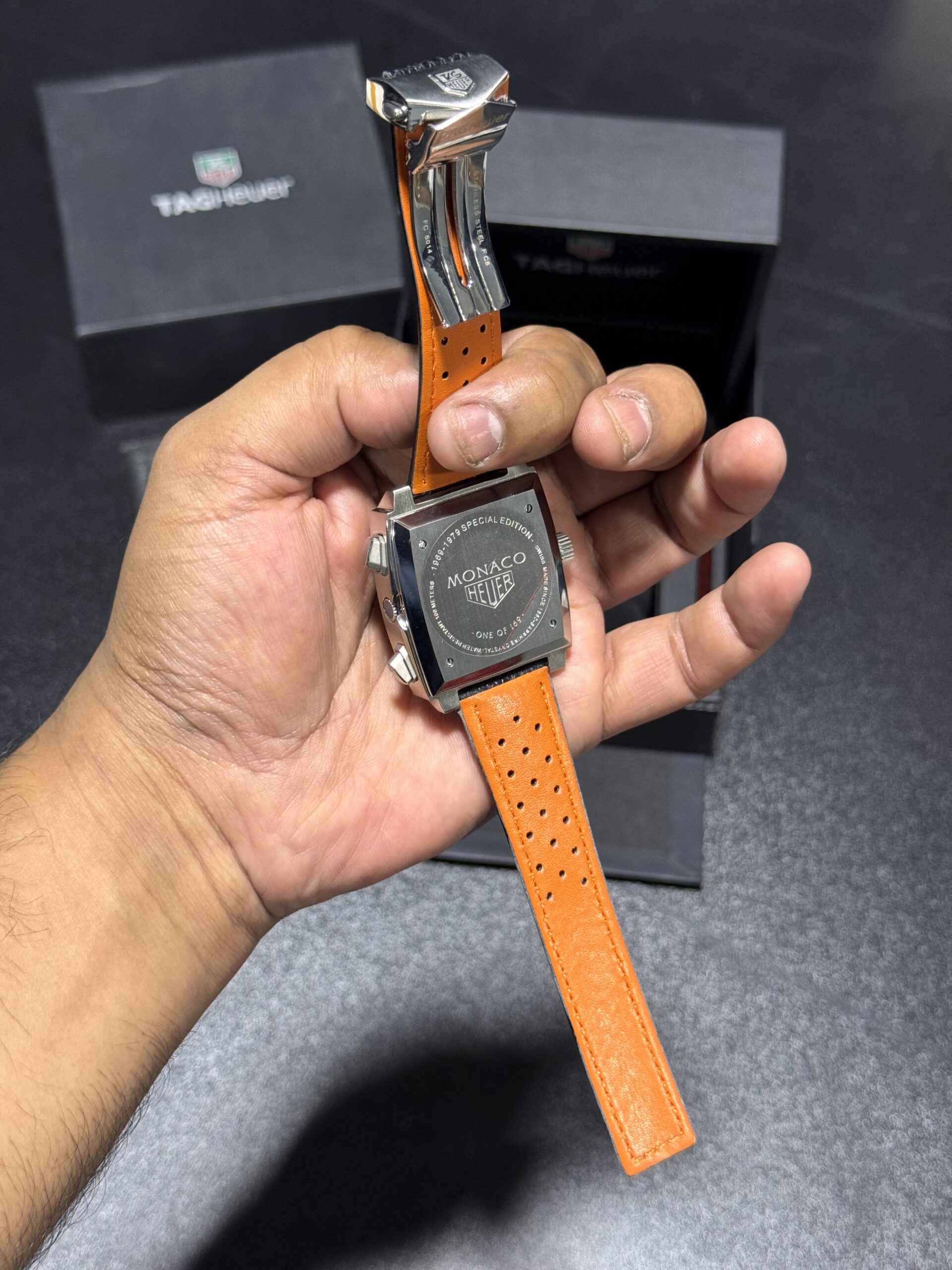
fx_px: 1760
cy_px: 635
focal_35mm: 48
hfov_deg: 30.3
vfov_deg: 39.7
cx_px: 476
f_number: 1.78
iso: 200
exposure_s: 1/50
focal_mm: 6.76
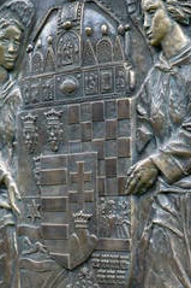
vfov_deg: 18.4
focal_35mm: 109
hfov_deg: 12.5
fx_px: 866
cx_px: 144
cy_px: 277
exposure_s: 1/200
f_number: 3.5
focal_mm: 32.5
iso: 100
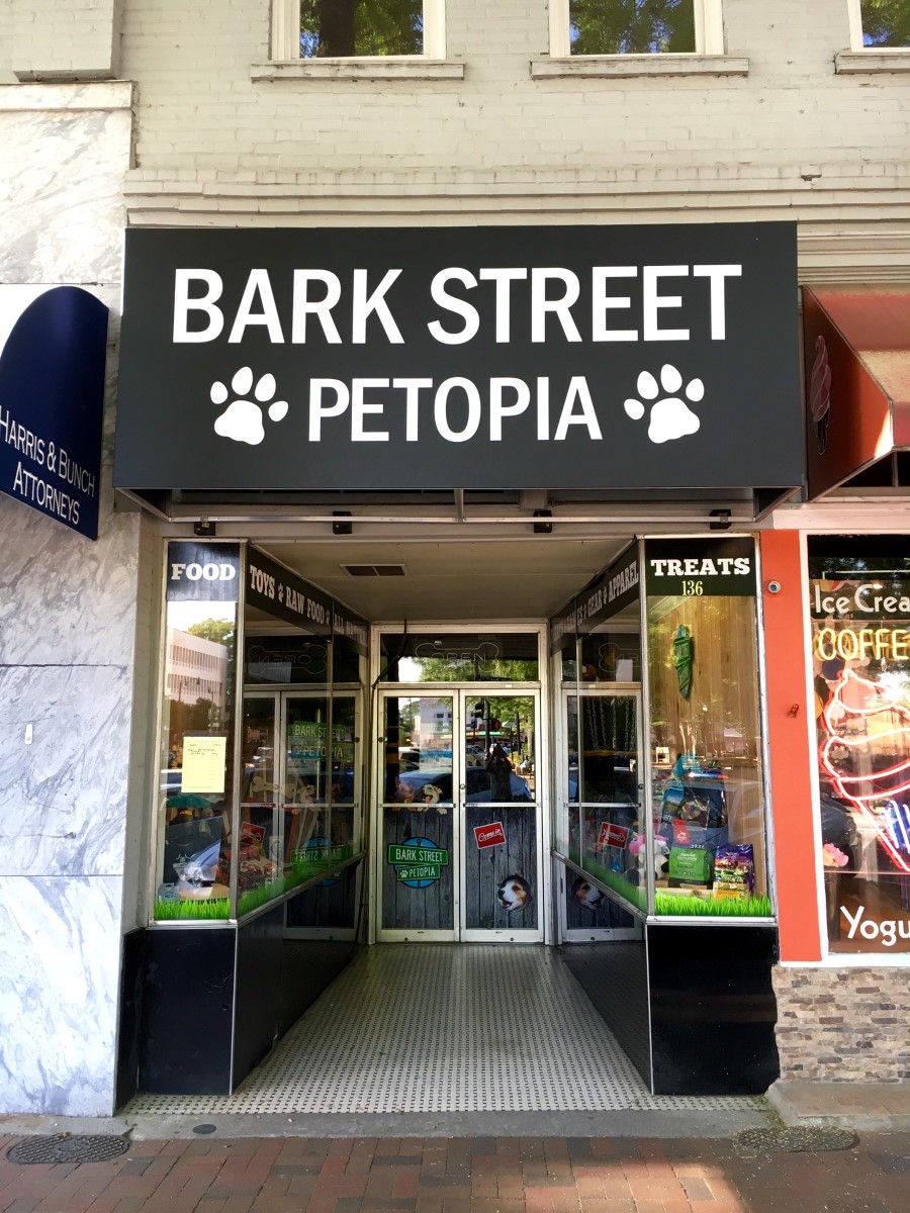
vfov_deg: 61.7
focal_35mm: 29
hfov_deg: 48.2
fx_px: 1016
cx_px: 455
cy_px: 606
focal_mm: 4.15
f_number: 2.2
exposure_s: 1/30
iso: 25
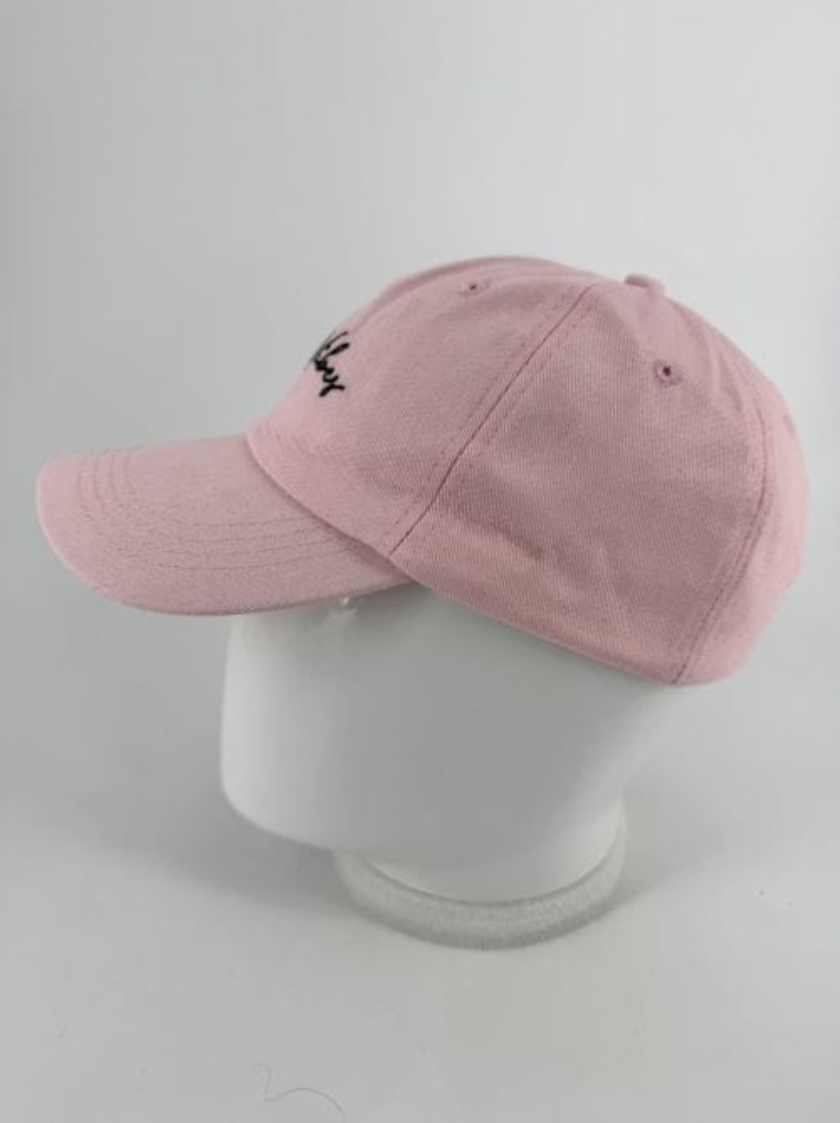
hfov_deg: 56.7
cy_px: 562
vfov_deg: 71.7
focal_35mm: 24
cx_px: 420
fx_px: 778
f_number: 1.78
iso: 80
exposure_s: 1/1238
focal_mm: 6.76
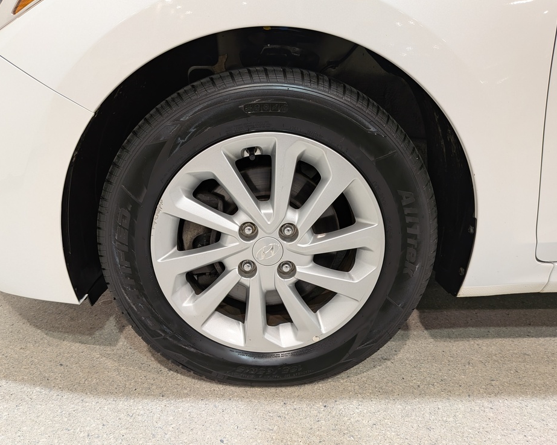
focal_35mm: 26
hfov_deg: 66.0
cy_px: 221
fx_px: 429
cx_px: 267
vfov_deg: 54.9
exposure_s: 1/30
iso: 31
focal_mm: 4.53
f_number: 1.7
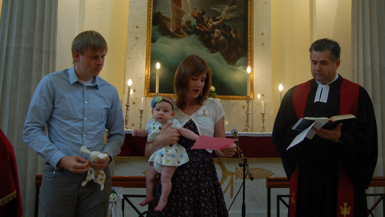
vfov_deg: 29.9
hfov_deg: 50.9
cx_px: 200
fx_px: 404
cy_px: 87
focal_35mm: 40
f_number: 4
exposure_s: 1/60
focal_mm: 23
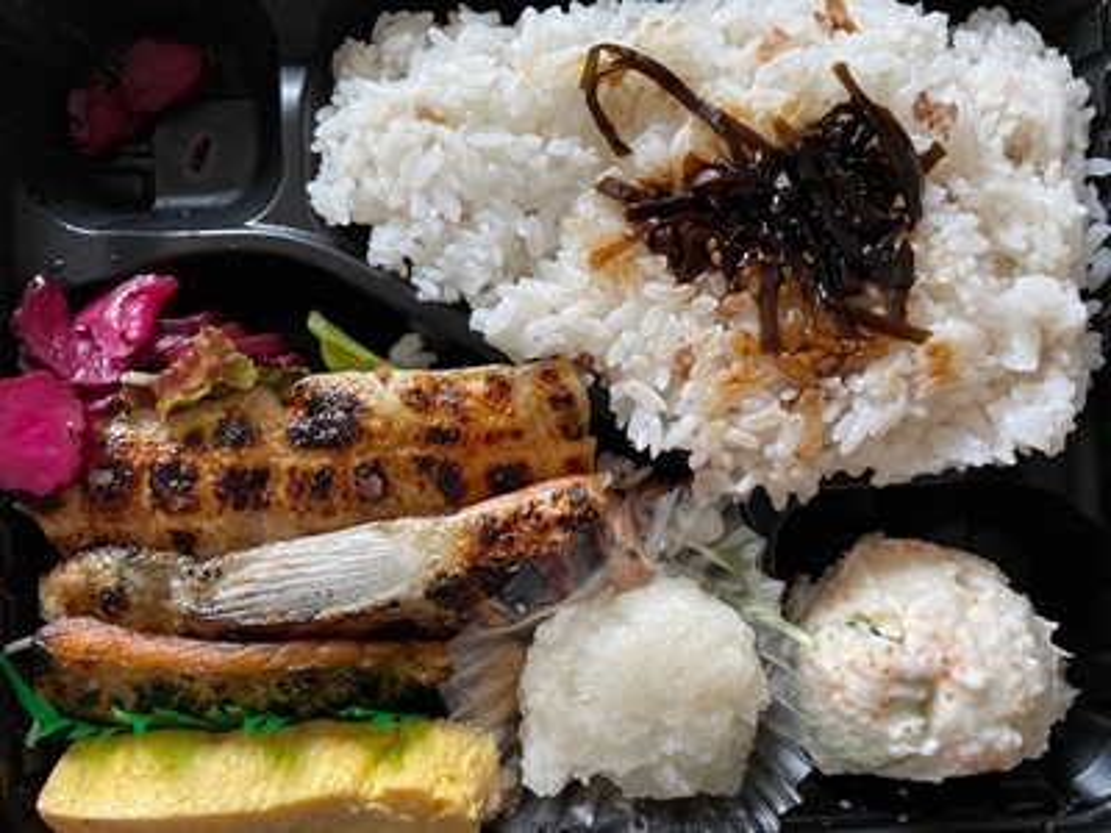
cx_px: 556
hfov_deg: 67.3
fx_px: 834
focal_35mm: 26
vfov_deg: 53.1
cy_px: 416
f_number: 1.6
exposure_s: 1/60
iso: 160
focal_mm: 4.2
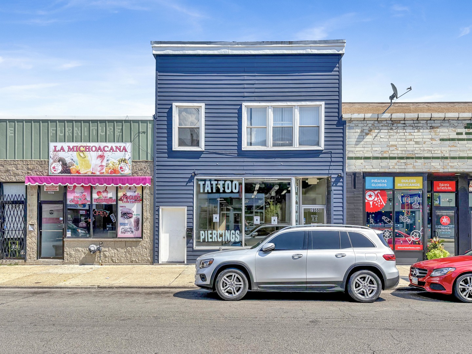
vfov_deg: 53.1
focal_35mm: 26
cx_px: 236
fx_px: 355
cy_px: 177
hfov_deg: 67.3
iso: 64
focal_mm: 5.96
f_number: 1.6
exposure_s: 1/4065
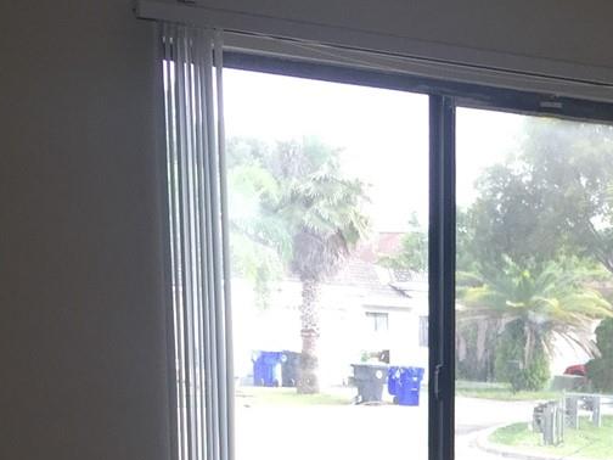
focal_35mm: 92
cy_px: 690
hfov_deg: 20.1
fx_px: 1629
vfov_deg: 14.9
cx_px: 710
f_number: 2.2
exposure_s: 1/120
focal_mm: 4.15
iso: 50
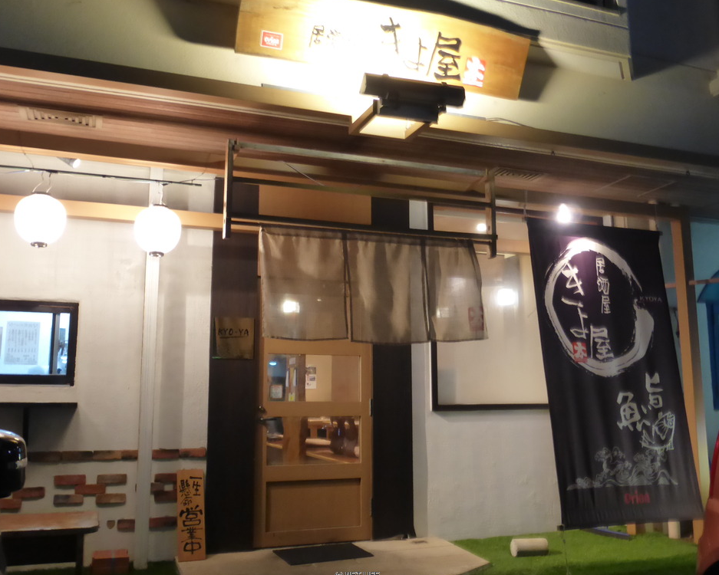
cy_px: 285
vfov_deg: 45.8
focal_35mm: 32
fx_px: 681
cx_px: 357
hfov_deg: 55.7
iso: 400
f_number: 3.6
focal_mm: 5.4
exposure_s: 1/4
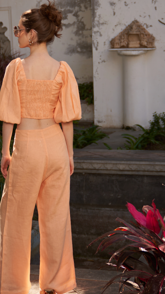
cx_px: 38
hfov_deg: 17.4
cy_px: 152
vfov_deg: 30.6
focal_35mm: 69
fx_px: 537
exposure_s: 1/400
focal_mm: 31
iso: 50
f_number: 2.8
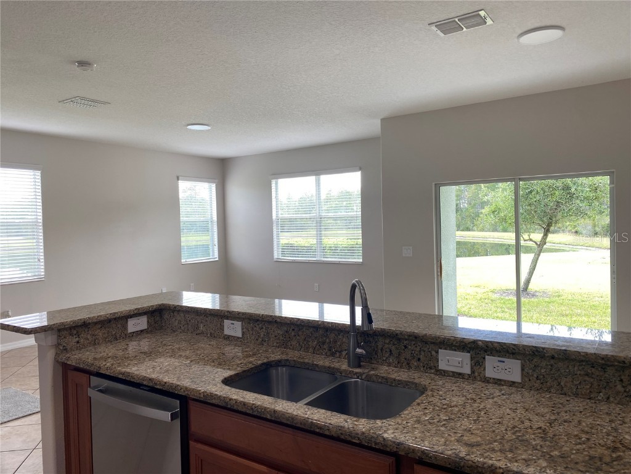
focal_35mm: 26
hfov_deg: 67.3
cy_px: 237
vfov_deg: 53.1
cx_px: 316
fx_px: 474
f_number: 1.8
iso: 32
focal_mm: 4.25
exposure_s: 1/120
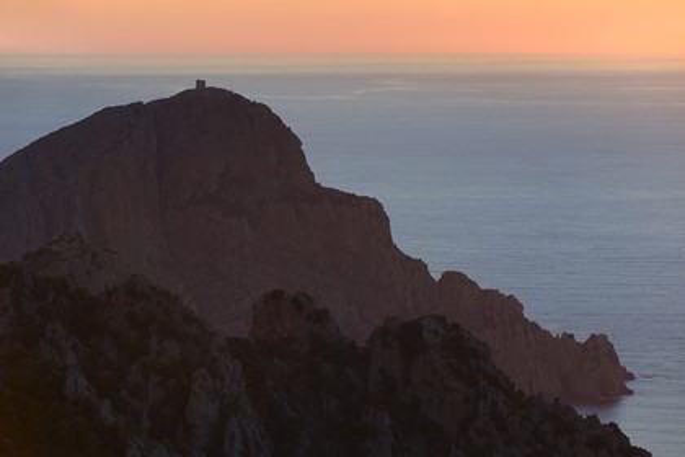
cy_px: 228
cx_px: 342
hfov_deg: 10.3
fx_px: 3805
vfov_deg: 6.9
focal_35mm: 200
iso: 400
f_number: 10
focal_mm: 200
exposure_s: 1/160
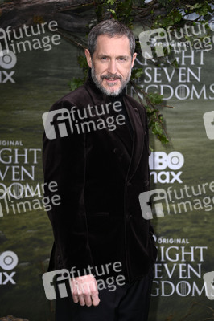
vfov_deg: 19.5
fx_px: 938
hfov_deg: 13.0
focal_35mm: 105
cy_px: 160
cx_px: 107
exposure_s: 1/250
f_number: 5.6
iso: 640
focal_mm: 105
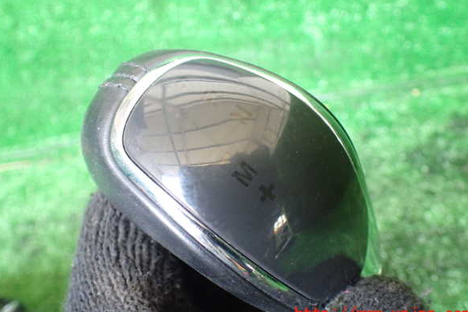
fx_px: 416
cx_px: 235
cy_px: 145
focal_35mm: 32
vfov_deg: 41.1
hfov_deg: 58.7
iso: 800
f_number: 2.3
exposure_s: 1/100
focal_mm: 5.4
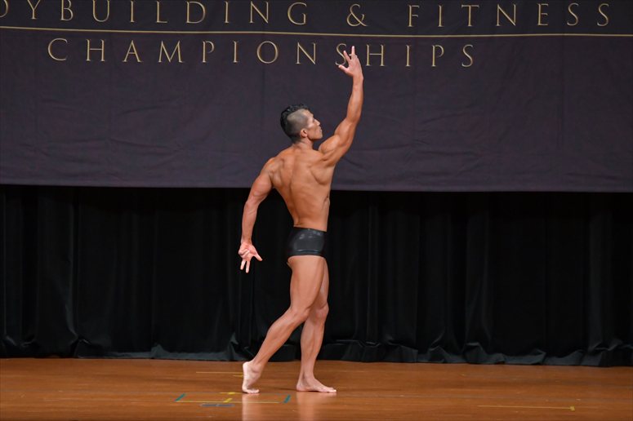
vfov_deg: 6.1
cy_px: 210
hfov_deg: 9.2
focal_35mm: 225
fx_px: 3954
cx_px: 316
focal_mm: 150
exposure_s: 1/400
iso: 4000
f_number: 5.6
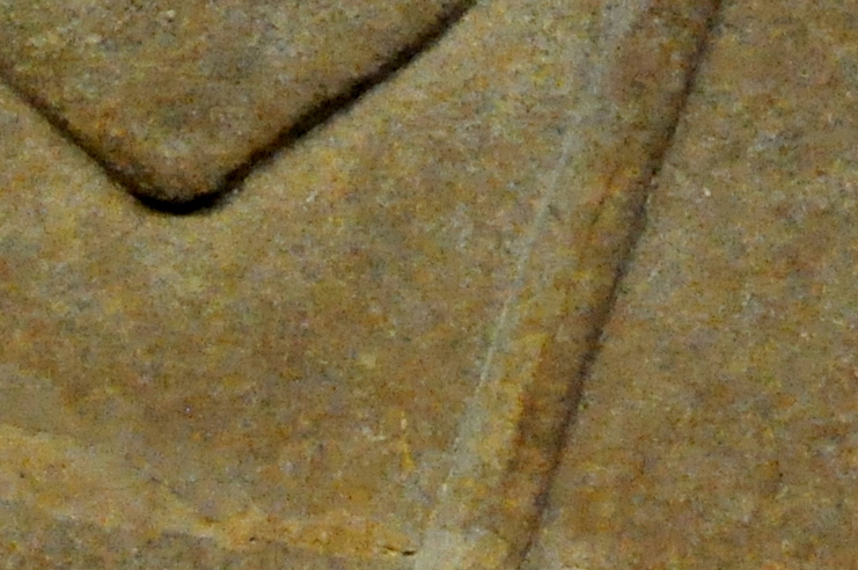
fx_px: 7855
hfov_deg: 6.3
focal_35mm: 330
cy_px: -872
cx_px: 463
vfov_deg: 4.1
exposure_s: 1/50
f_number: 4.8
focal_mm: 38
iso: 2500
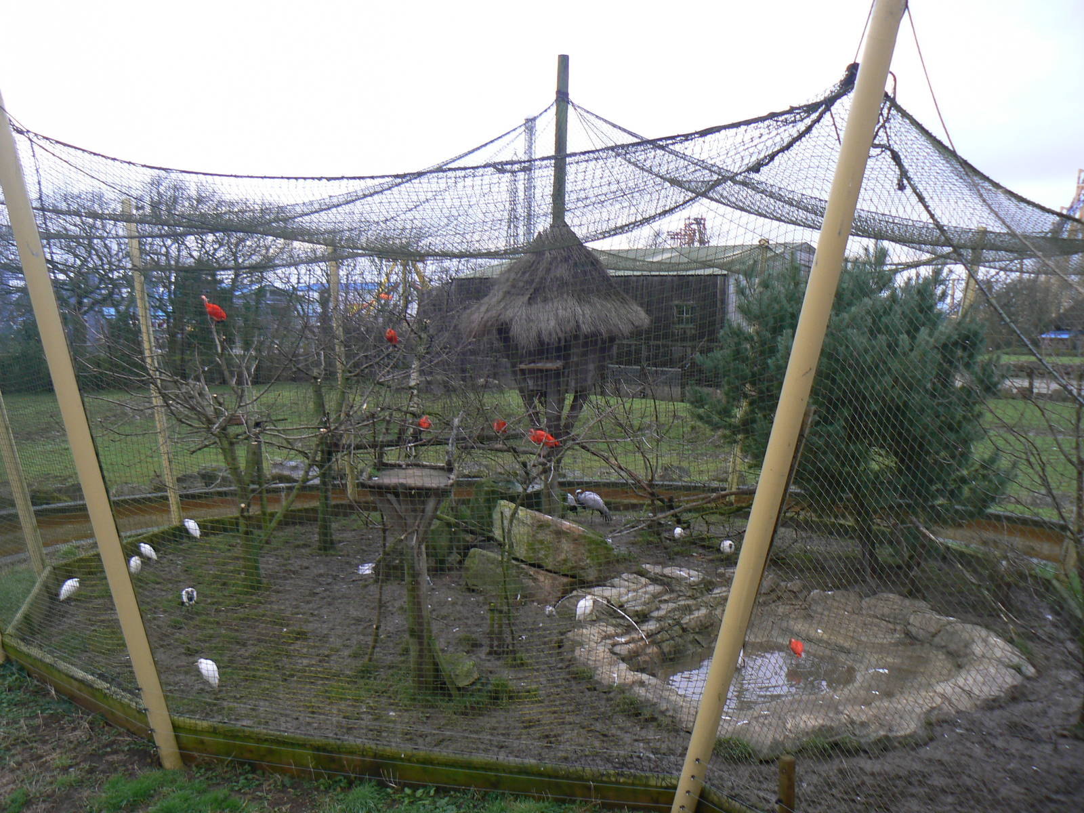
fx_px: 1127
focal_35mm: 36
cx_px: 542
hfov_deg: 51.4
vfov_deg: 39.7
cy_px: 406
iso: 80
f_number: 3.2
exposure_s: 1/60
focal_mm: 6
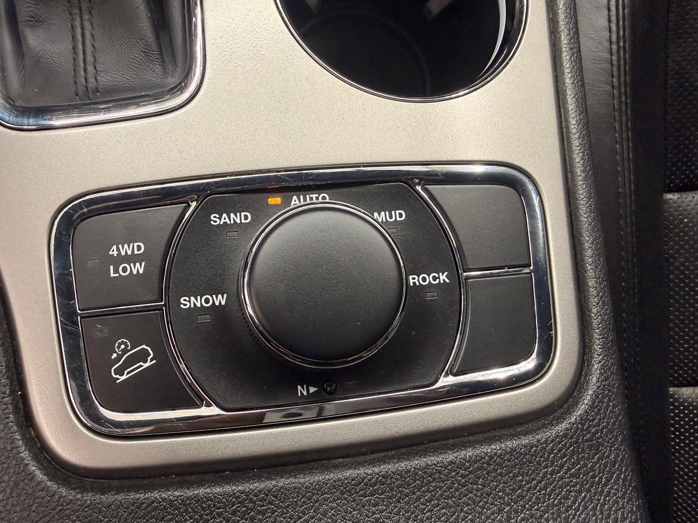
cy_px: 262
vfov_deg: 56.8
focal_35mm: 24
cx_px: 349
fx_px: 484
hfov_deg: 71.6
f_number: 2.2
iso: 400
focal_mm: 2.22
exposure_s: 1/60
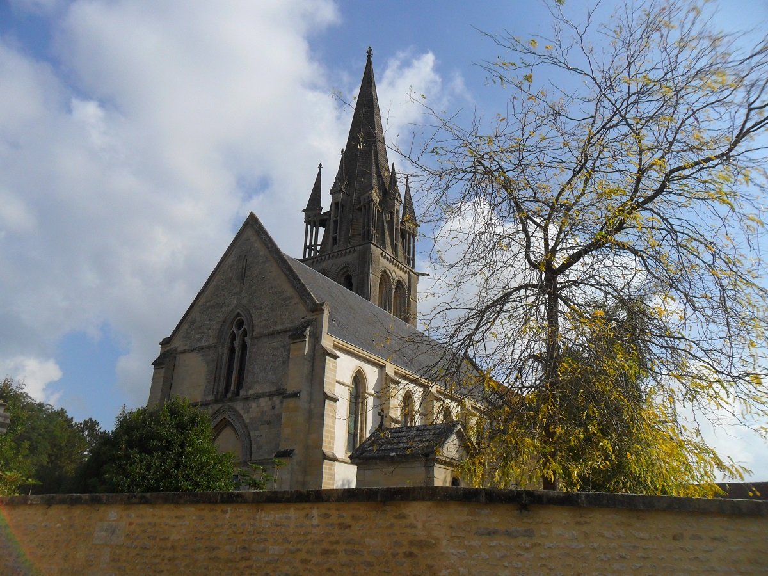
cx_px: 384
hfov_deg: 65.3
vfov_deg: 51.4
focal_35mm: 27
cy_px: 288
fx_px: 599
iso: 100
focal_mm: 4.9
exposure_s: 1/250
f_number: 8.9
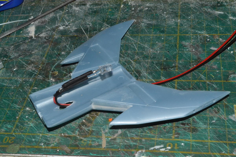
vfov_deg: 23.8
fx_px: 374
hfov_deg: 35.1
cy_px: 78
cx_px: 118
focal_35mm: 57
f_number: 32
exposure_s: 1/60
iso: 3200
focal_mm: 38
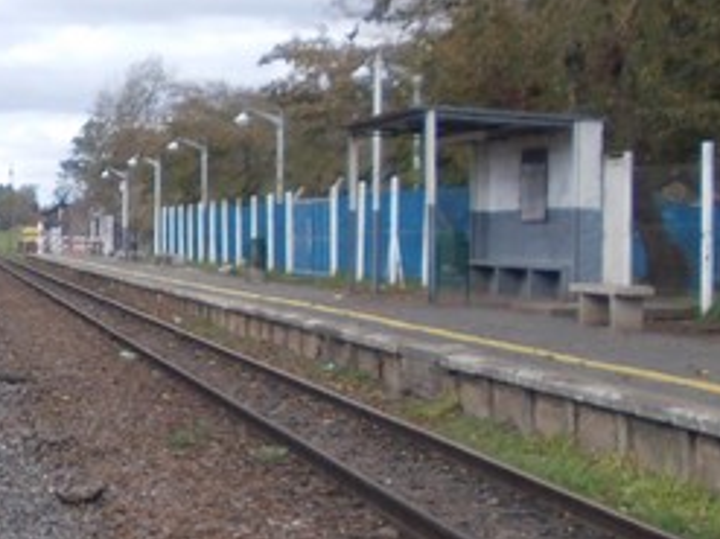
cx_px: -181
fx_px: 2453
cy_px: 320
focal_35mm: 118
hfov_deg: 15.9
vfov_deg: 12.5
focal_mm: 5.3
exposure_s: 1/500
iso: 80
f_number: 3.1
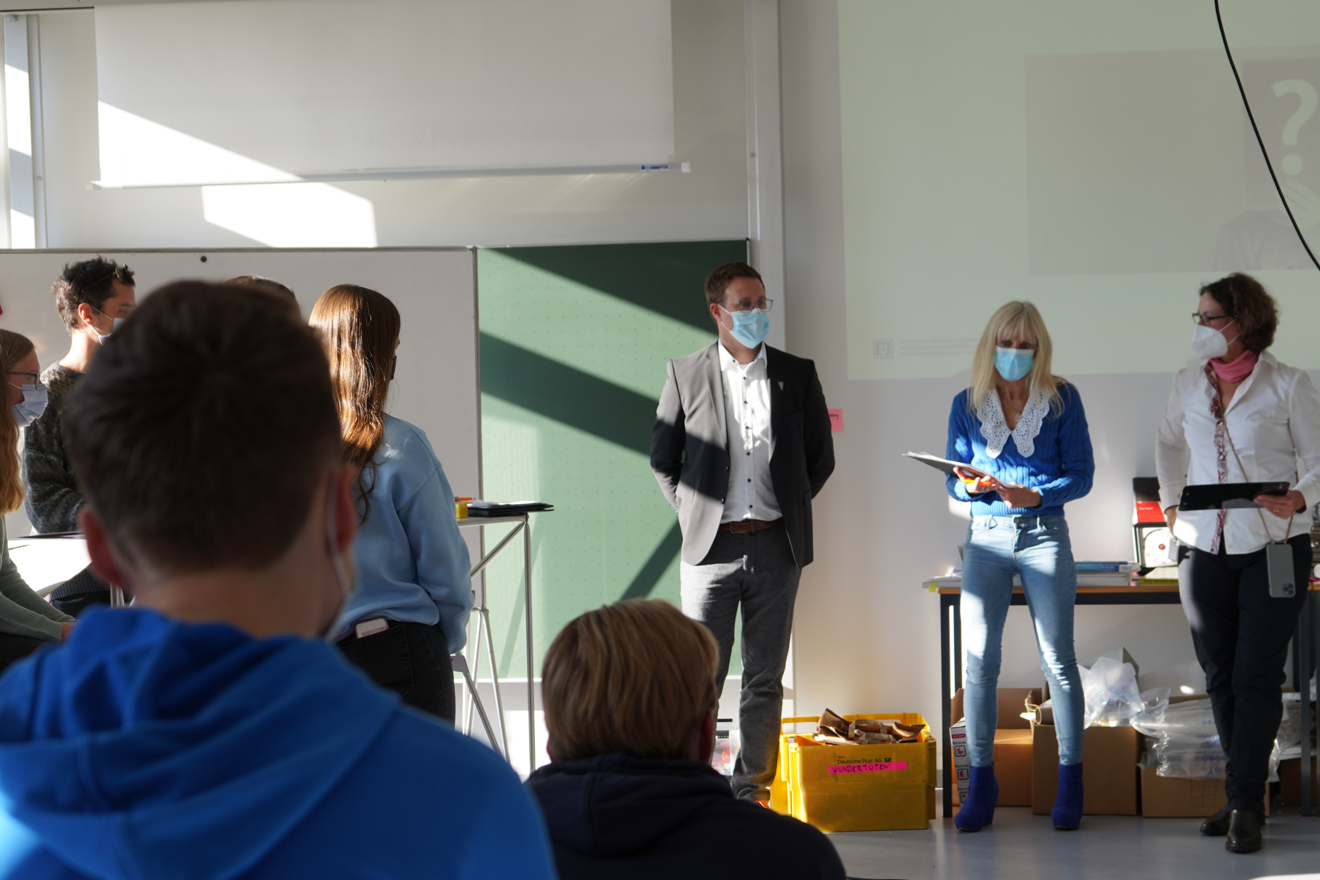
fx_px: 2714
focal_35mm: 74
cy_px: 576
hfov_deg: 27.3
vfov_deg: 18.4
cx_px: 811
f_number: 5
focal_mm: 46
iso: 100
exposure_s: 1/80
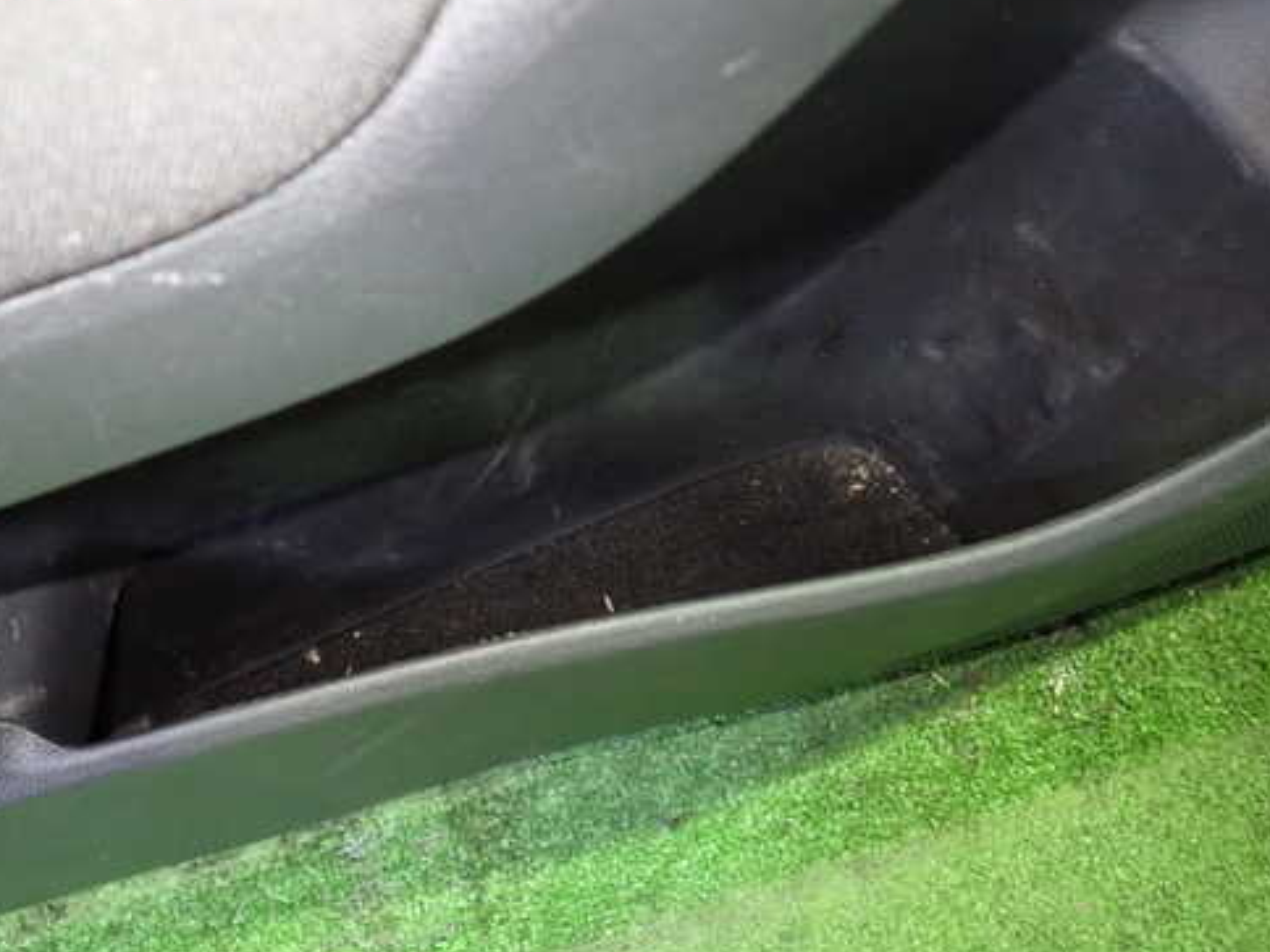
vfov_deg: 45.4
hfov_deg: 58.0
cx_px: 520
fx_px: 1137
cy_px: 527
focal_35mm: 31
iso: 800
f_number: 2
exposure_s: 1/20
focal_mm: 4.5
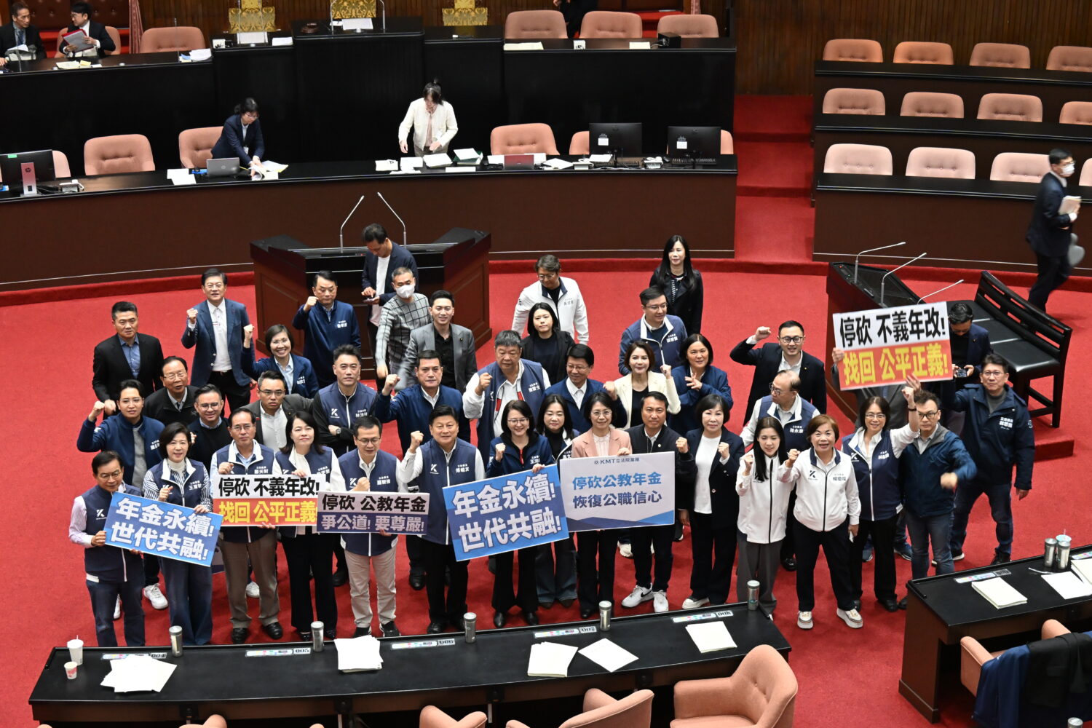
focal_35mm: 55
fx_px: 1668
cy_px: 364
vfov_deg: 24.6
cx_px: 546
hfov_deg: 36.2
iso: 5000
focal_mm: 55
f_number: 8
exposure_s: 1/60
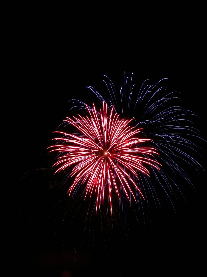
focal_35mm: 35
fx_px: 279
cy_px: 138
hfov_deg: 40.7
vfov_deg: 52.6
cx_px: 104
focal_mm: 8.9
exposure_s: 2
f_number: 8
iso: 100
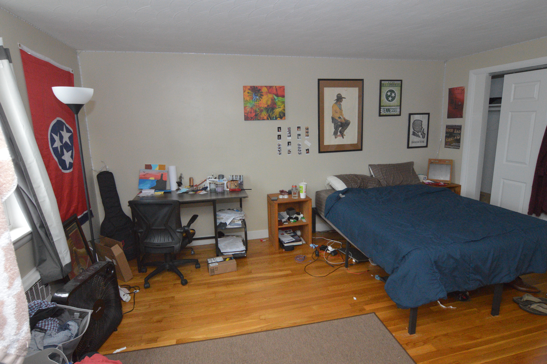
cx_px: 274
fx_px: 273
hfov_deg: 90.1
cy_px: 182
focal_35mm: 18
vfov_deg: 67.3
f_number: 10
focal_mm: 12
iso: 3200
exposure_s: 1/60
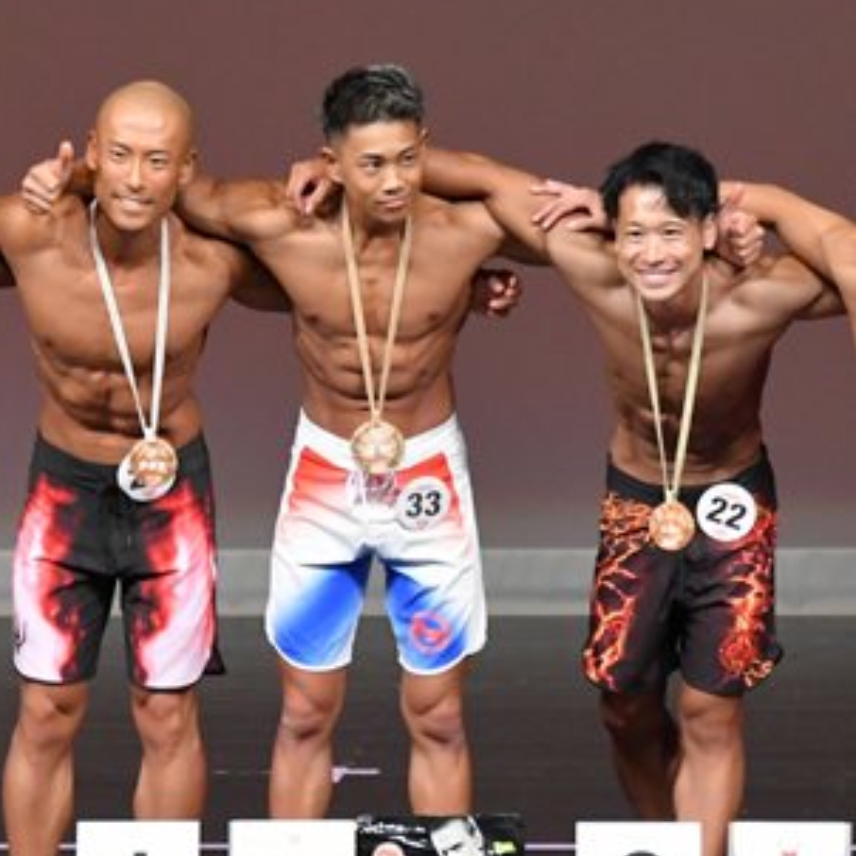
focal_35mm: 589
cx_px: 242
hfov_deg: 3.0
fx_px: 16478
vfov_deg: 3.0
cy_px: 519
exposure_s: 1/400
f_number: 5.6
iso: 4000
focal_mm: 180
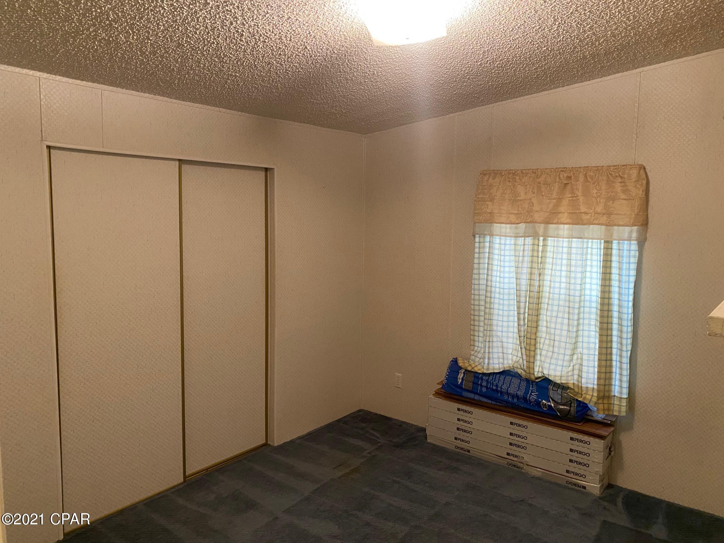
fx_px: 544
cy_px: 272
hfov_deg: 67.3
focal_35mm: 26
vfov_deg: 53.1
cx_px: 362
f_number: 1.8
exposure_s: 1/40
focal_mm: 4.25
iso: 320
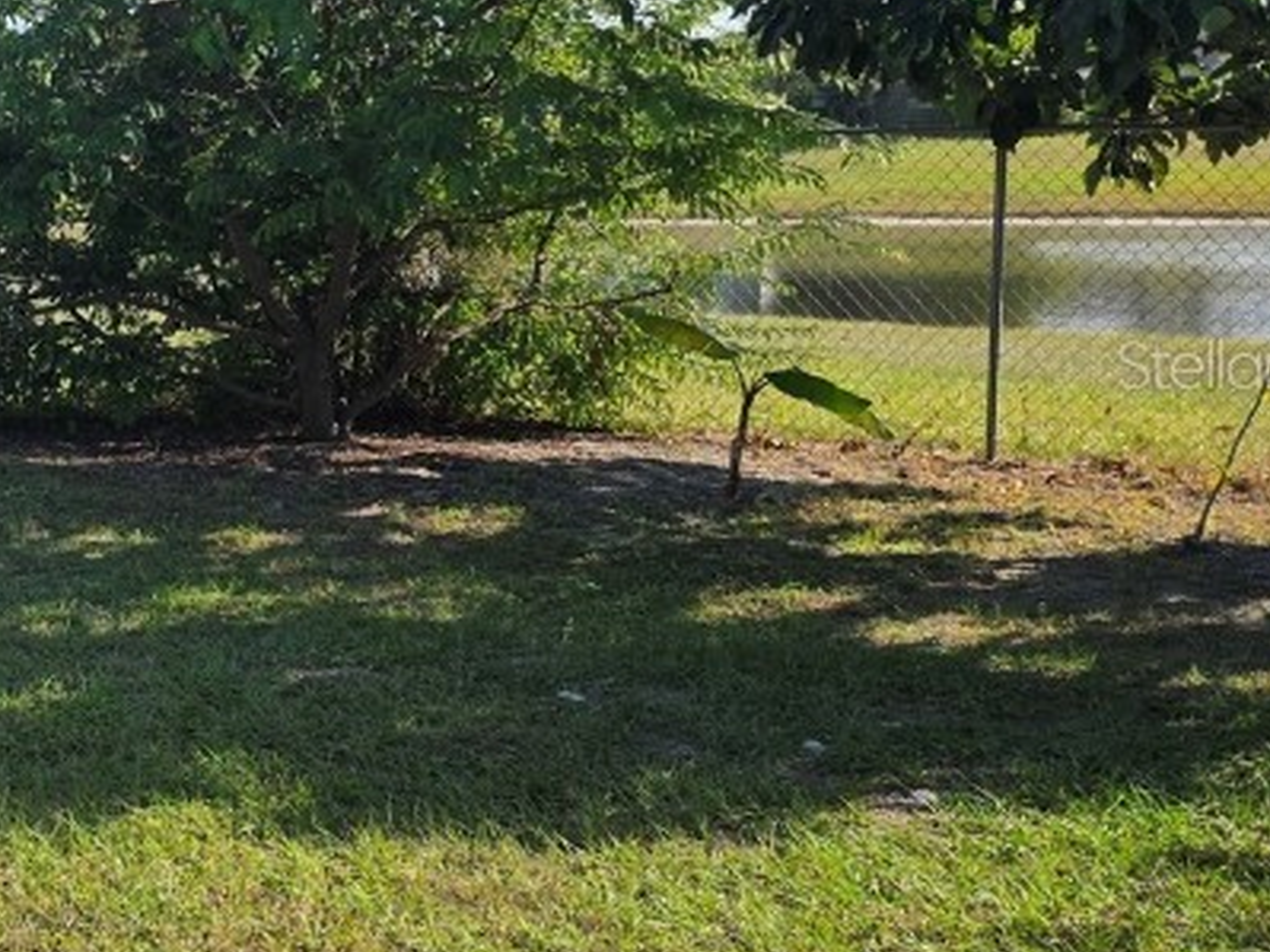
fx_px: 2164
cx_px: -213
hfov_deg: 28.8
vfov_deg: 24.7
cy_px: 363
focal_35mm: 59
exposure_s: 1/3972
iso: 80
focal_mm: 6.25
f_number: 1.7
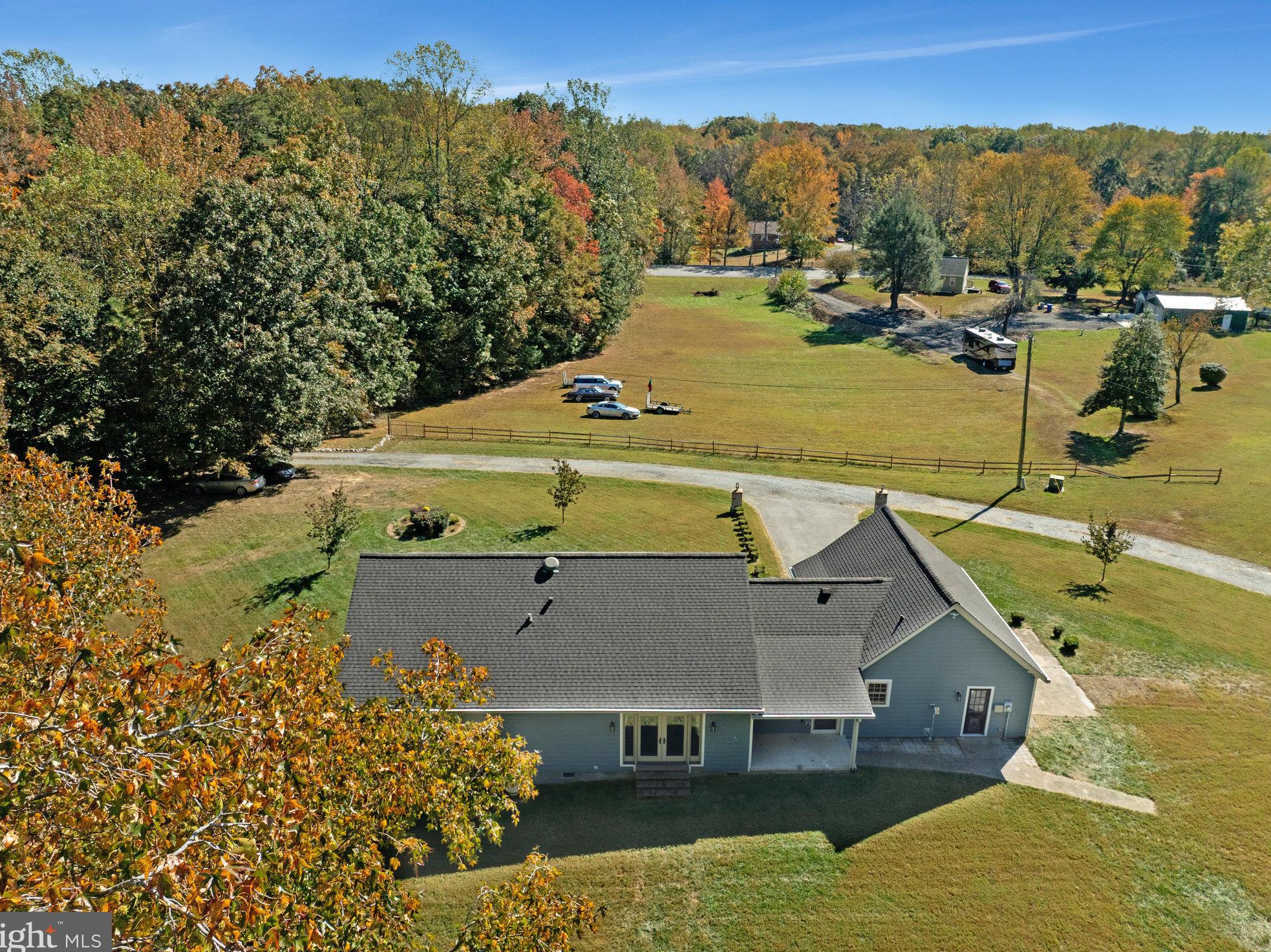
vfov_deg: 54.8
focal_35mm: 25
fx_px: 918
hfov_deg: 69.4
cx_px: 613
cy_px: 469
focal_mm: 12.29
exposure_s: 1/2500
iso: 380
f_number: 2.8
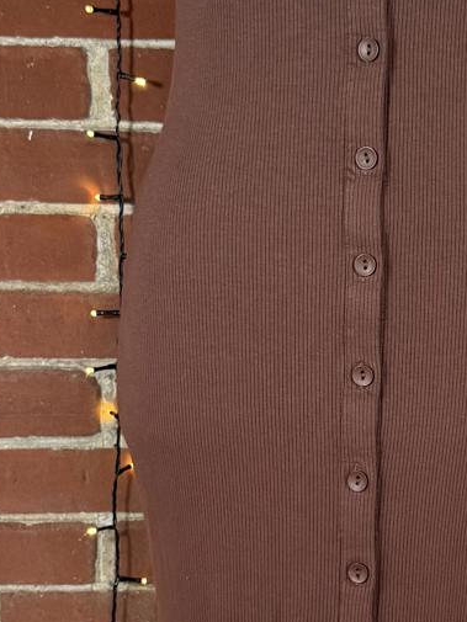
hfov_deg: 19.3
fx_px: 1366
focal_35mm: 76
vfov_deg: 25.5
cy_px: 422
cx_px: 346
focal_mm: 6.76
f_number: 1.78
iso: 200
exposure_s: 1/56
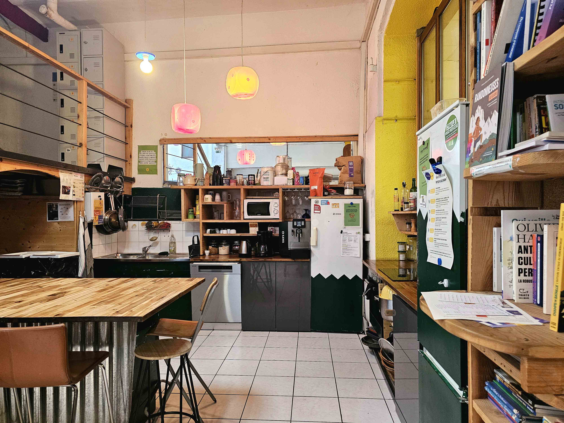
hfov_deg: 73.9
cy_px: 212
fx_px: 375
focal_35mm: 23
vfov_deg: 58.9
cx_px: 282
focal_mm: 6.3
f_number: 1.7
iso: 640
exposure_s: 1/101
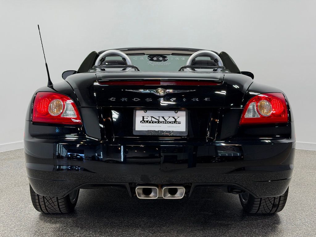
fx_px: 438
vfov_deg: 30.3
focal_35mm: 48
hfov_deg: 39.7
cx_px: 158
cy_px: 118
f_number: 1.78
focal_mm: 6.76
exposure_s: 1/149
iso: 50
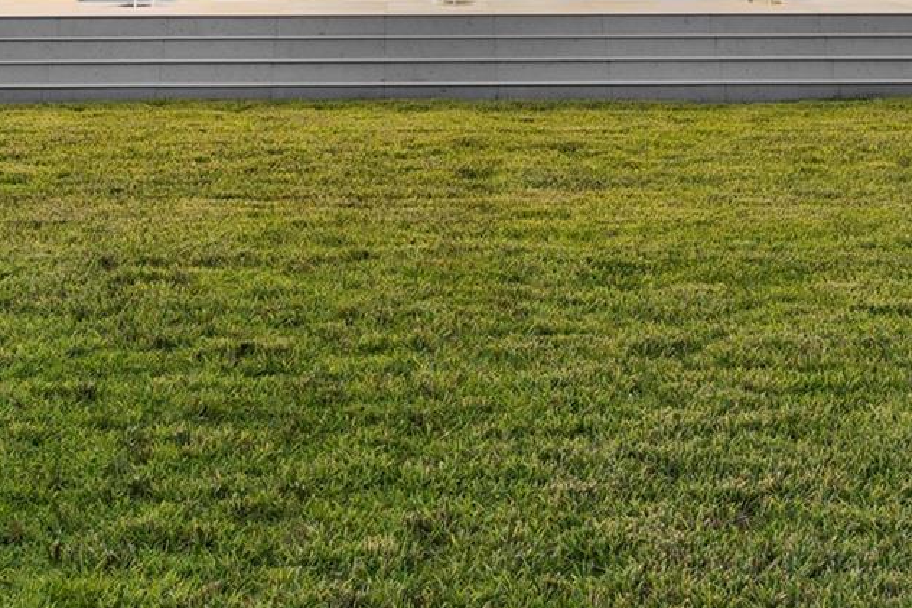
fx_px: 2051
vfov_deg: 16.1
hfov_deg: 25.1
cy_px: -135
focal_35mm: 81
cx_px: 476
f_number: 9
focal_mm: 25
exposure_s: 3.2
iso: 250
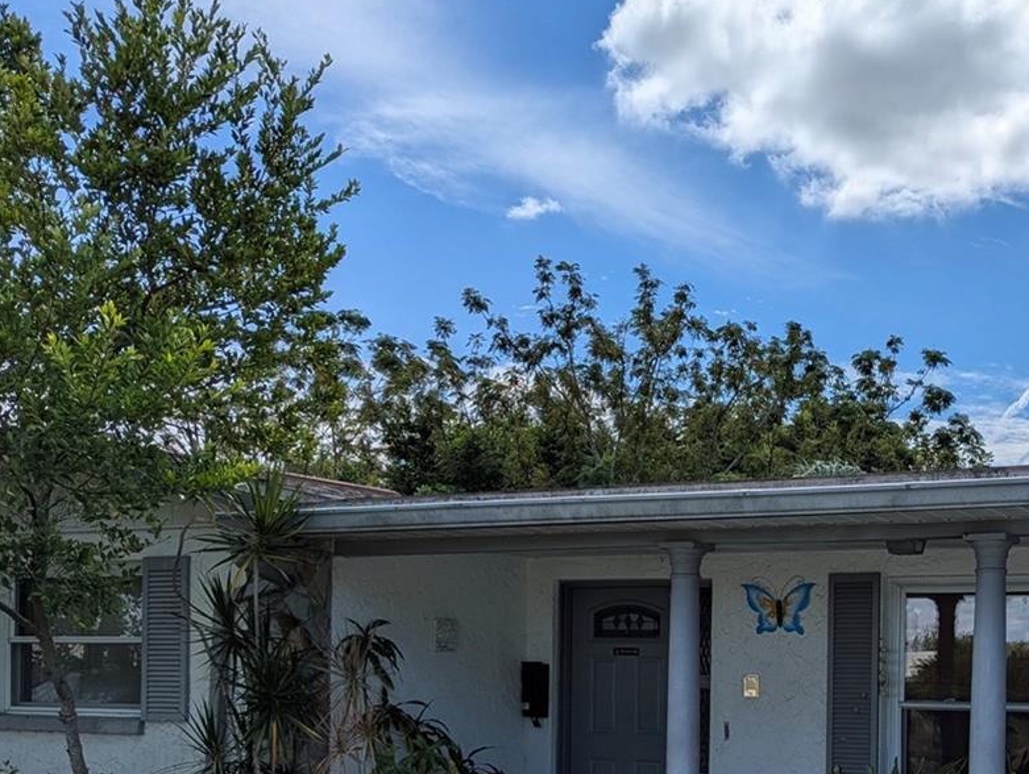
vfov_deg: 28.5
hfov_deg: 36.5
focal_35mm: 49
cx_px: 917
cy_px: 712
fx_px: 1459
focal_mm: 6.81
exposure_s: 1/4525
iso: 45
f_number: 1.85
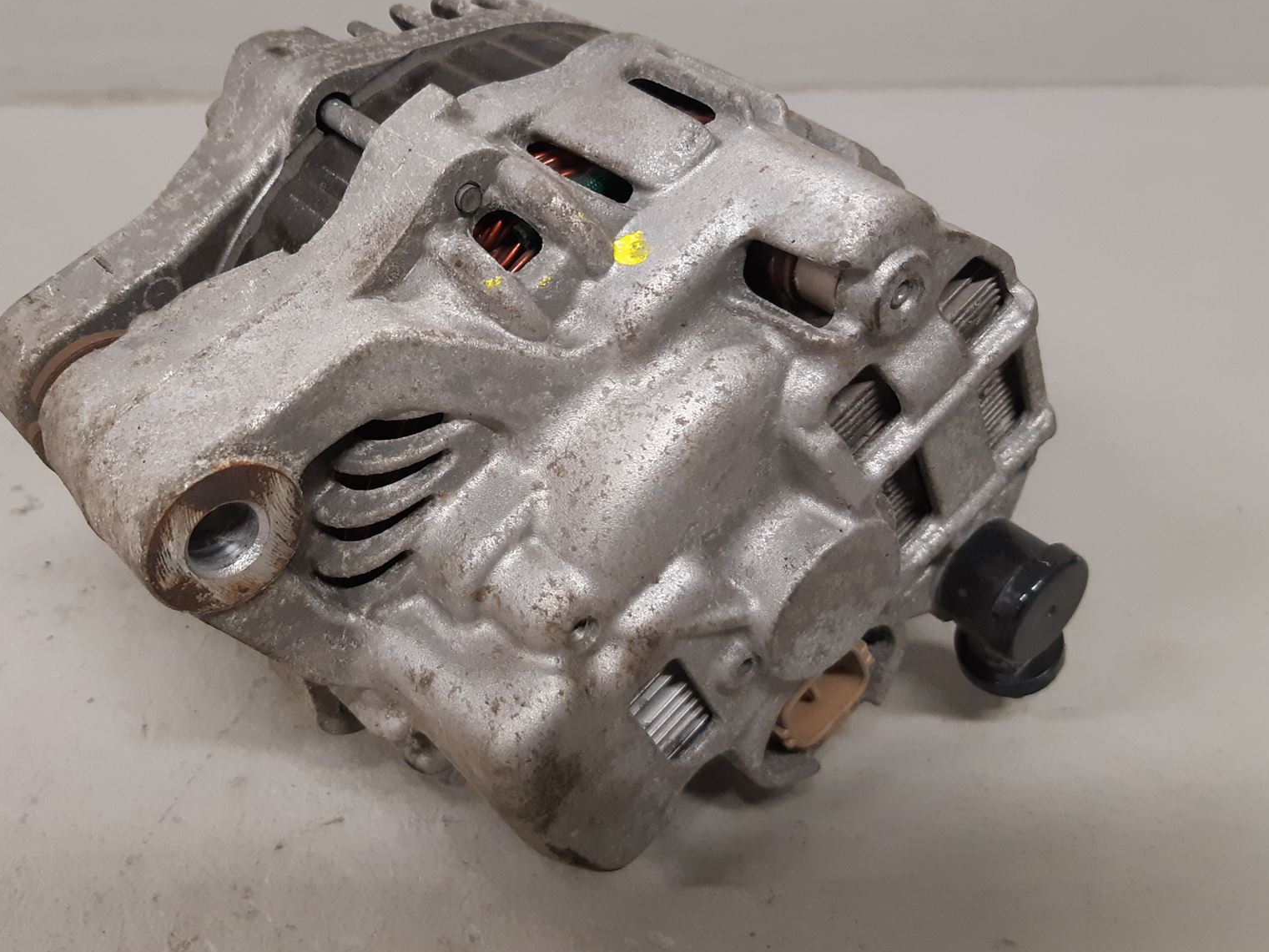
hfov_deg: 52.1
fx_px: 1283
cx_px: 478
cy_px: 450
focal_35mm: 35
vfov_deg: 40.7
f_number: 1.7
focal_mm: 3.93
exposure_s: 1/50
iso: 200
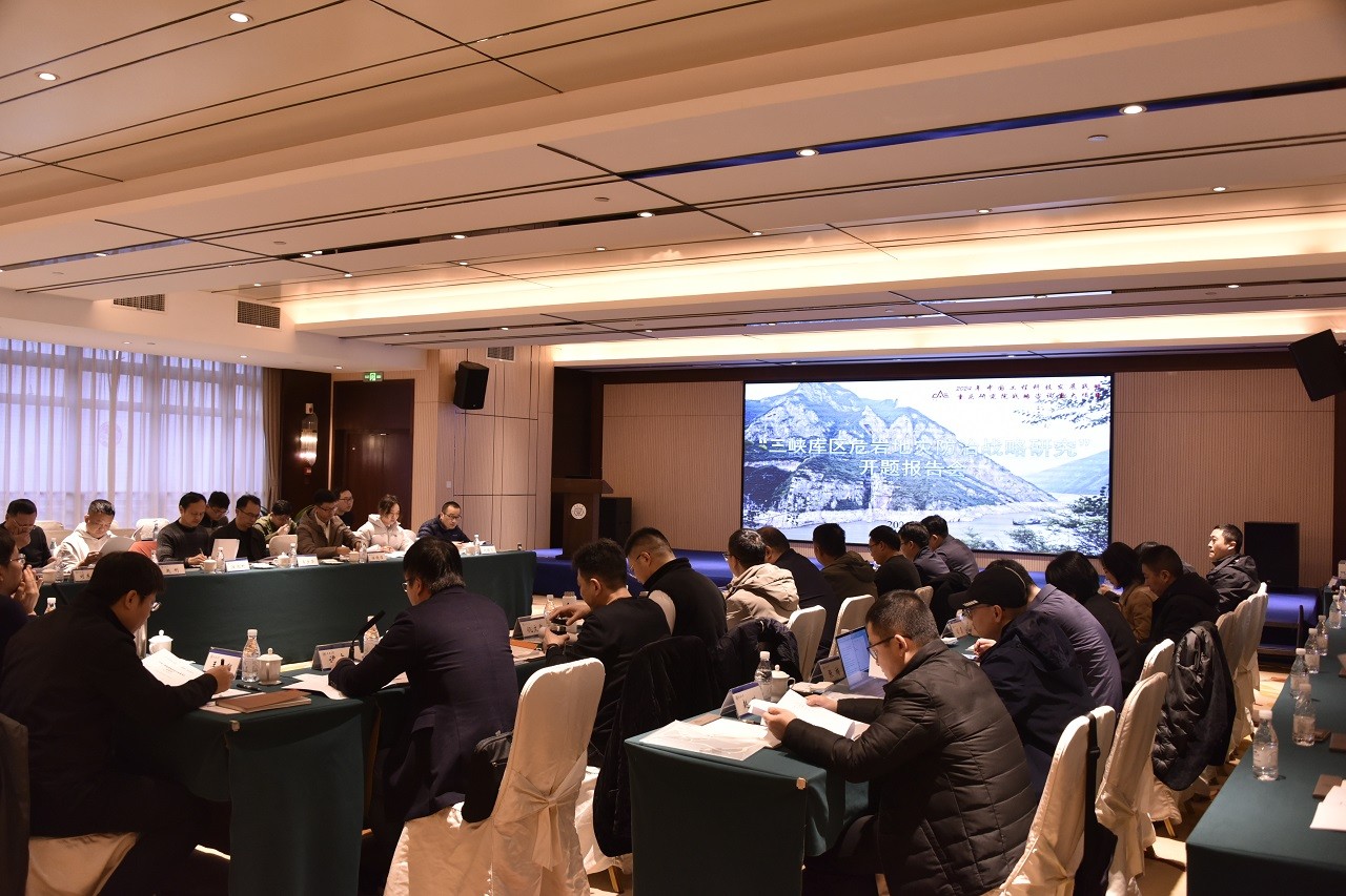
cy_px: 448
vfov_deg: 41.1
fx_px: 1196
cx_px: 673
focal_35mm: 32
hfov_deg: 58.7
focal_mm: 32
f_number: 5.6
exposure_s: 1/125
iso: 1600
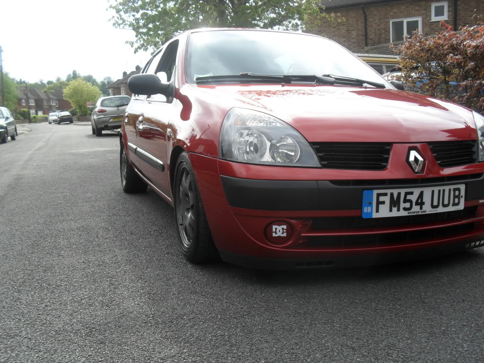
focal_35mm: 35
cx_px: 242
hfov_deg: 52.6
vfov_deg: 40.7
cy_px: 182
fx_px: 489
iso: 100
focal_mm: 6.3
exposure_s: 1/350
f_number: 3.2
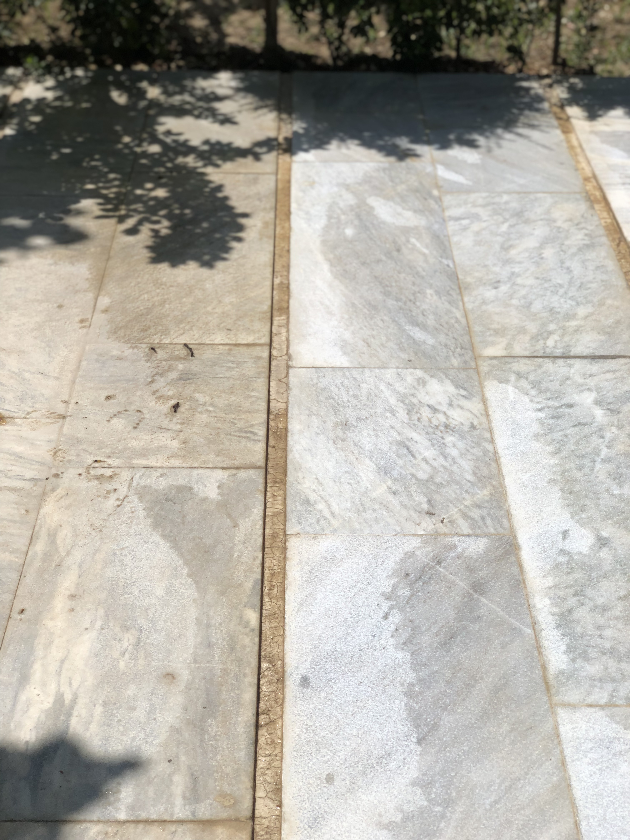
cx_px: 315
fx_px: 1262
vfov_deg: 36.8
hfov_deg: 28.0
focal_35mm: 52
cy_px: 420
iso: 16
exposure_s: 1/3205
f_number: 2.4
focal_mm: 6
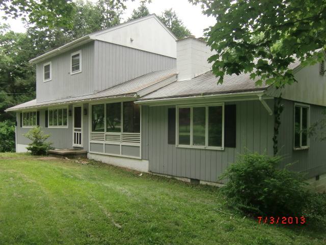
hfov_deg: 61.7
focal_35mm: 29
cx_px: 163
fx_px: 273
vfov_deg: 48.2
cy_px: 122
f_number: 3.5
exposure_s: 1/60
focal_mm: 5.2
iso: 80
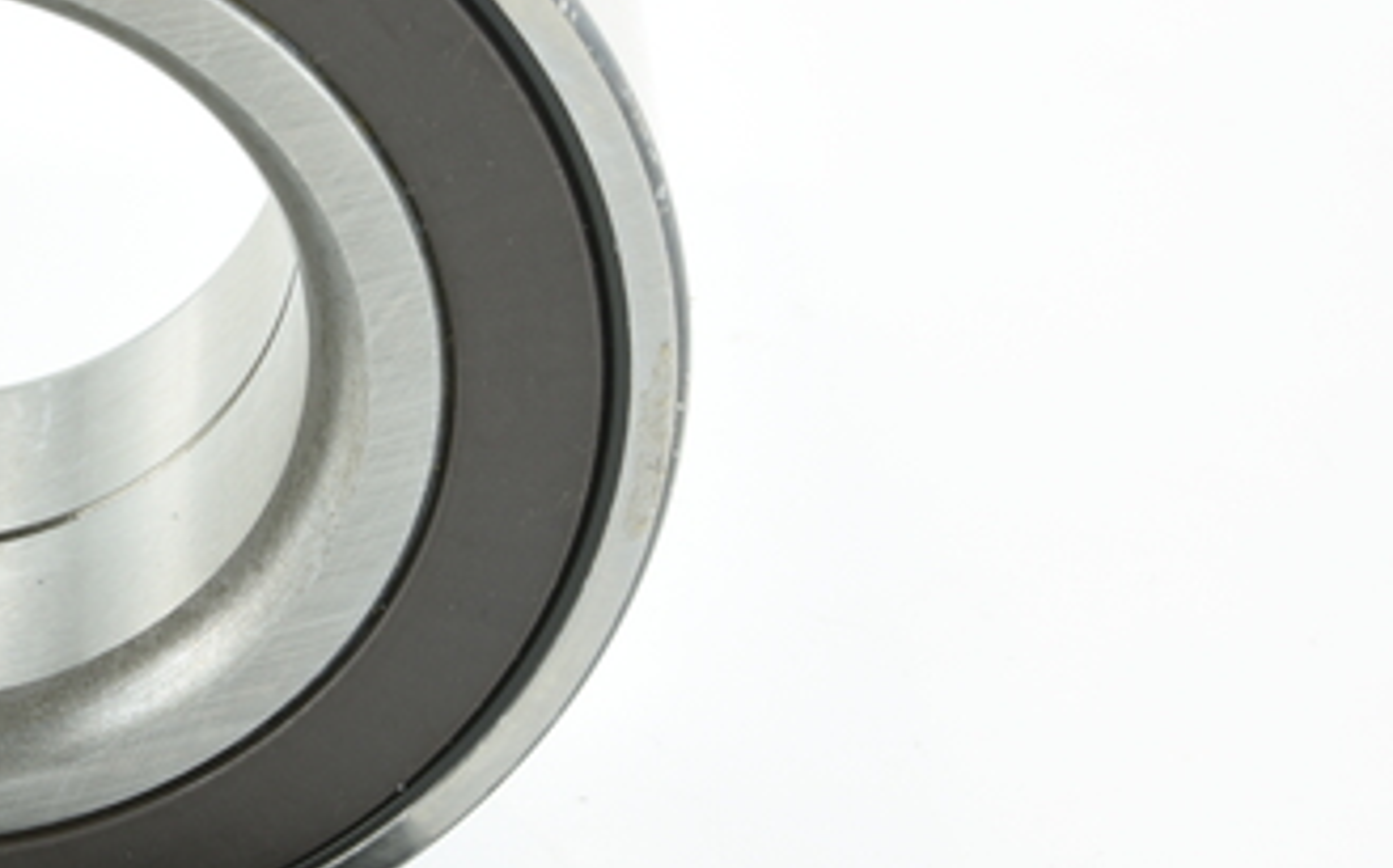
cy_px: 275
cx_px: -85
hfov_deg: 15.3
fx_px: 5083
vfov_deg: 9.8
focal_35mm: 134
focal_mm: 60
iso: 64
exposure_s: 1/2
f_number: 25
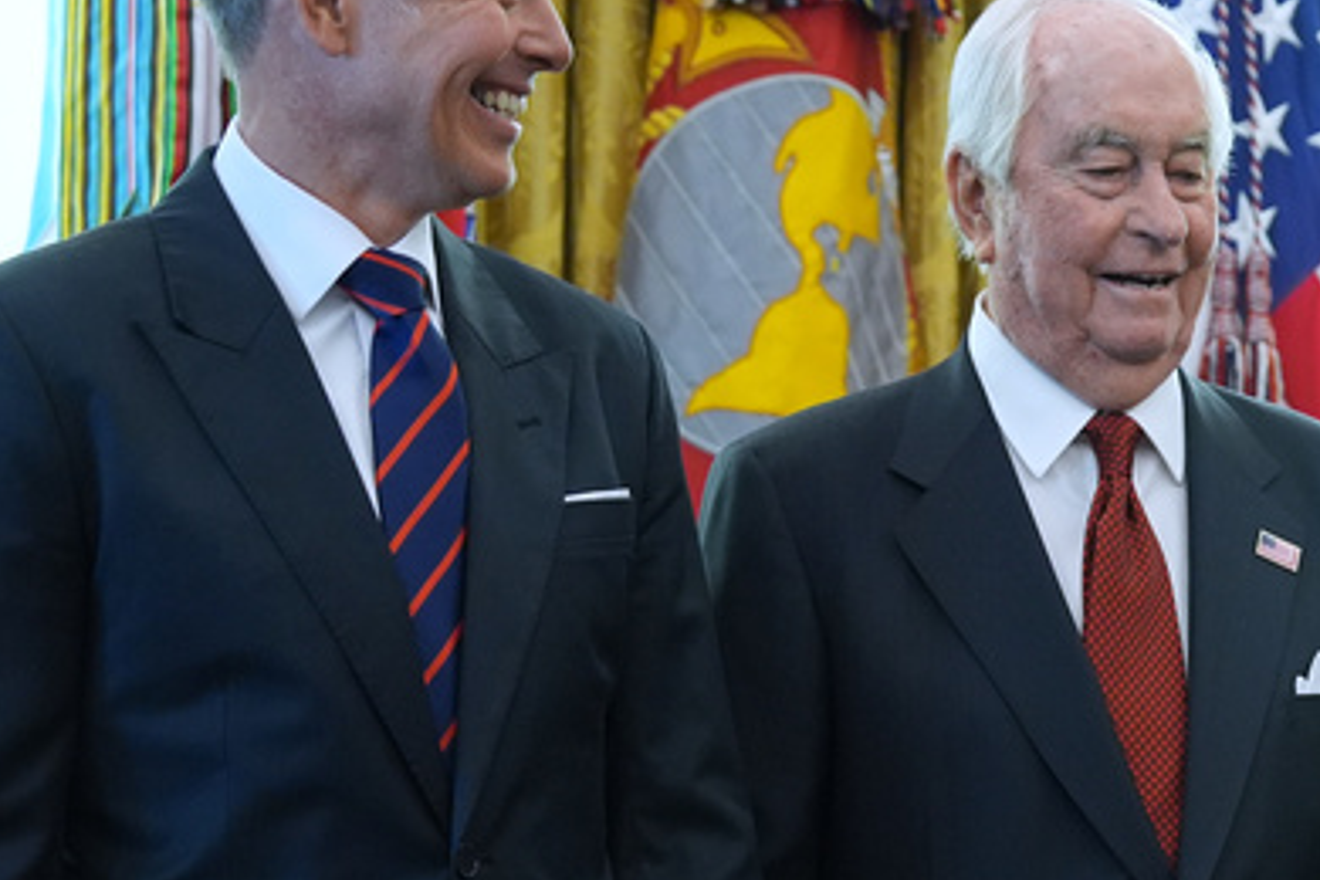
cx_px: 1598
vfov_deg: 10.2
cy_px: 797
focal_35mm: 134
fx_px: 4913
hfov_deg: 14.8
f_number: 2.8
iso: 2000
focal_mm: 51
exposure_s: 1/250
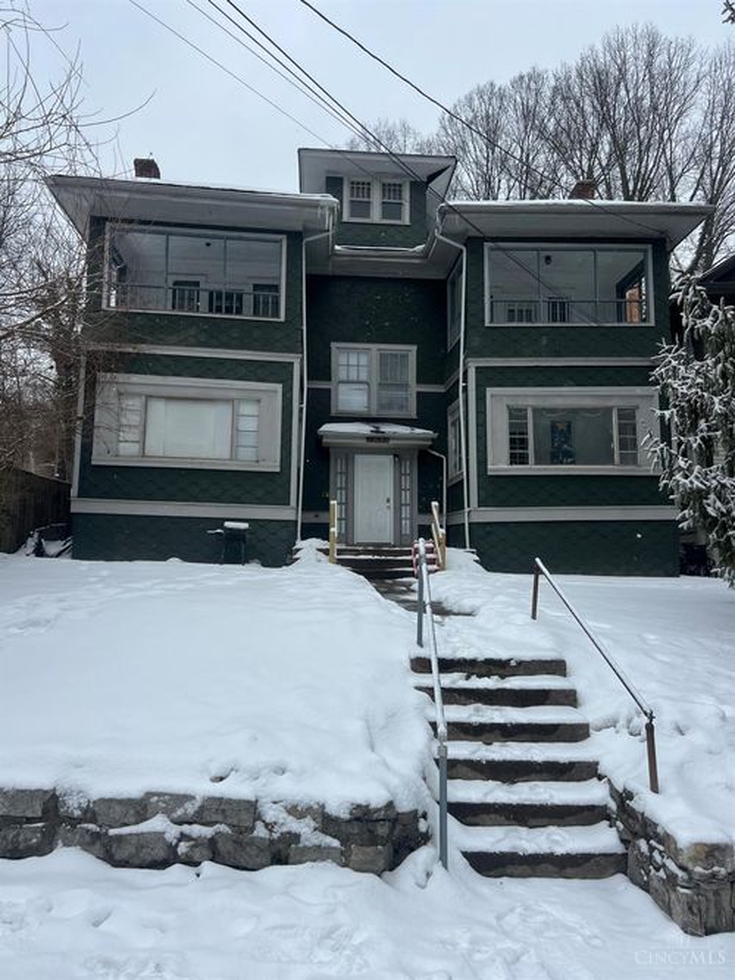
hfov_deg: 53.0
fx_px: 736
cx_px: 368
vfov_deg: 67.3
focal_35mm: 26
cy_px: 490
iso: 50
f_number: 1.5
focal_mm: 5.7
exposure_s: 1/965
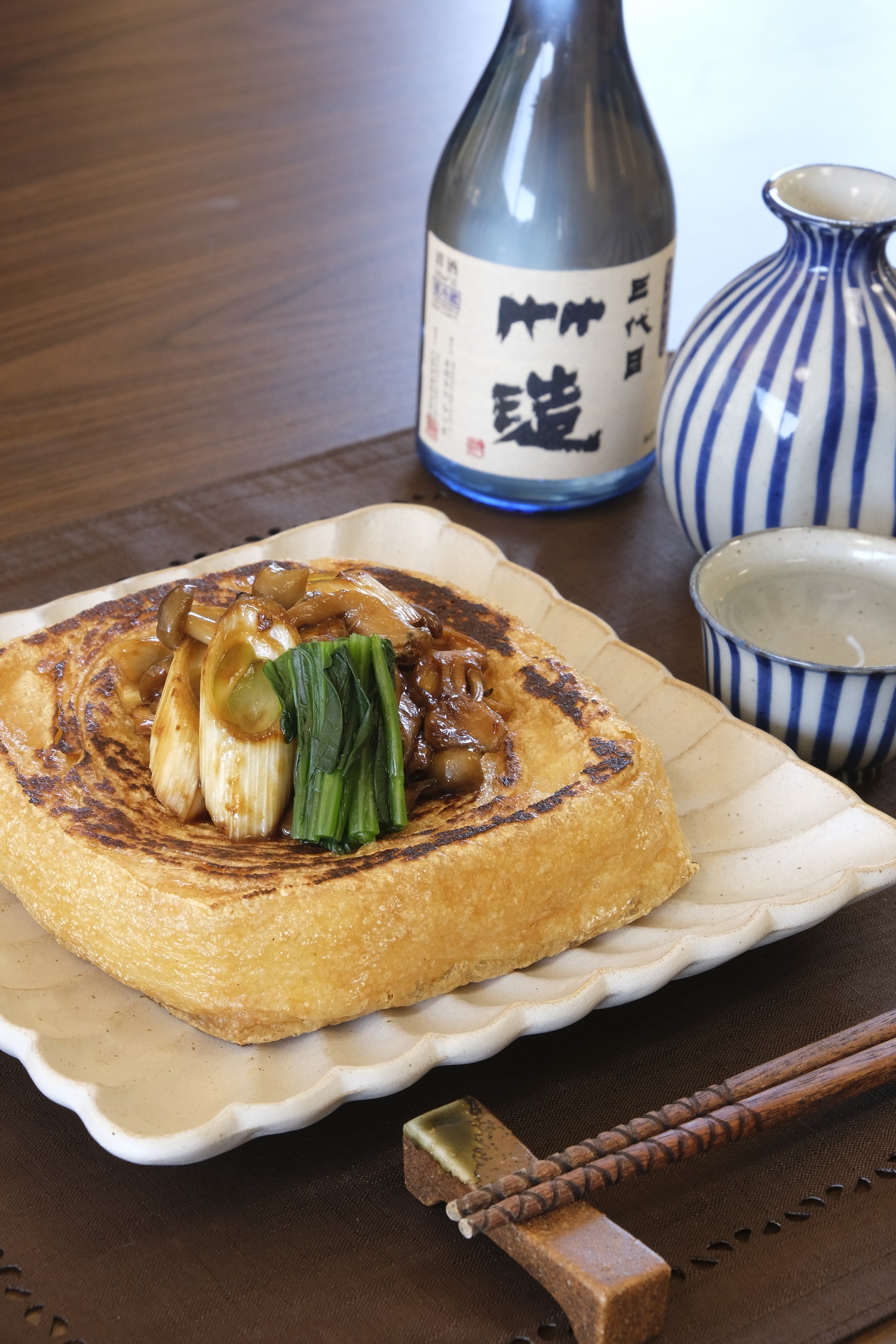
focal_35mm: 83
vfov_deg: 24.5
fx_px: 3098
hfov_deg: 16.5
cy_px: 672
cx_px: 448
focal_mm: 55
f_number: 11
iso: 1000
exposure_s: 1/15
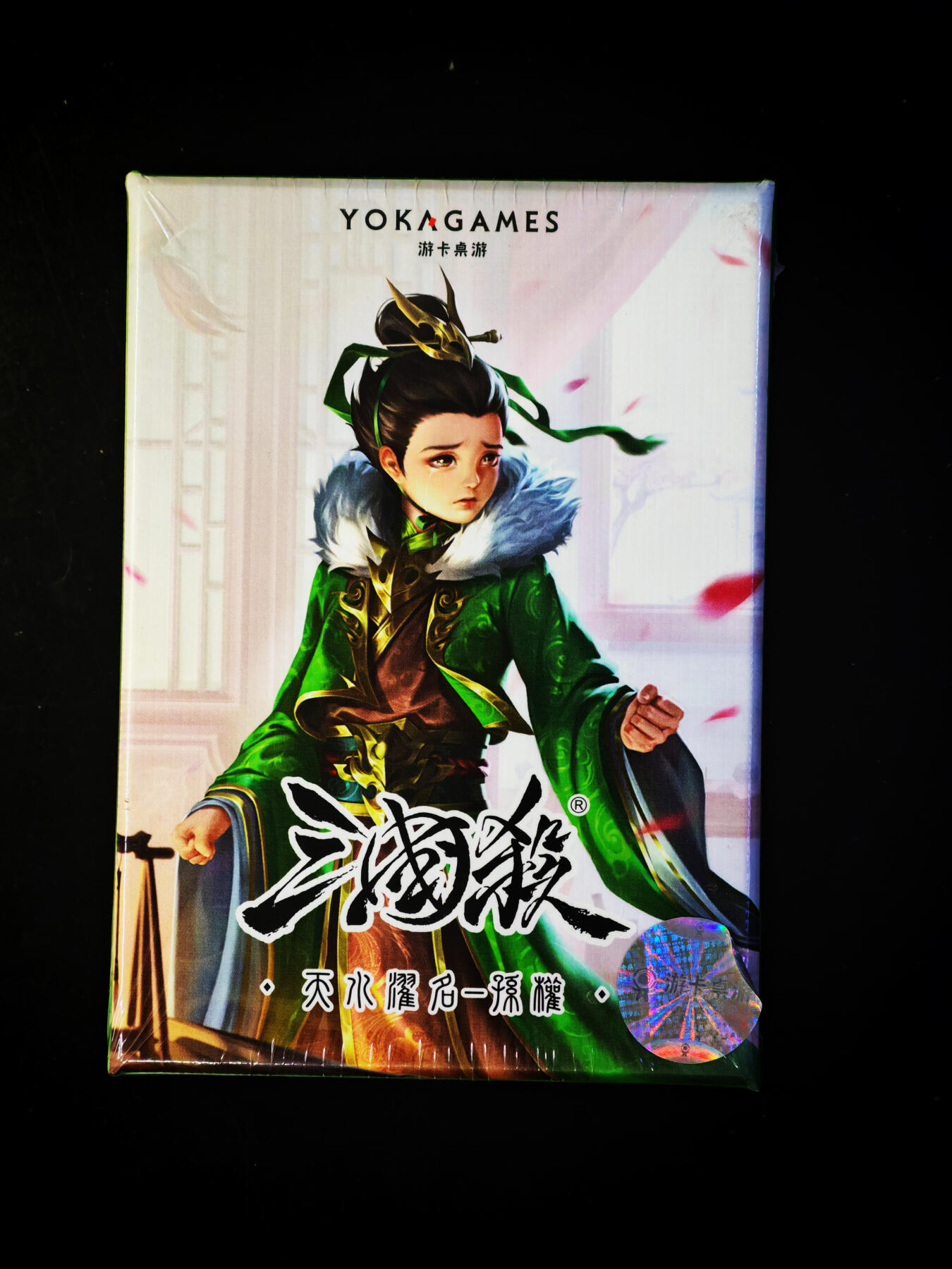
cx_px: 476
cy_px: 634
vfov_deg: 27.0
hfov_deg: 20.4
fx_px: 2640
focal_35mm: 72
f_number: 2.4
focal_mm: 8.67
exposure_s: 1/25
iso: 500
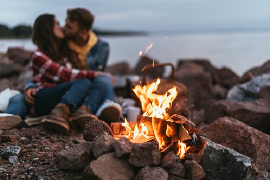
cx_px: 135
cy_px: 90
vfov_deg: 27.0
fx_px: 375
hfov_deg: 39.6
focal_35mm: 50
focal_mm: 50
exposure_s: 1/160
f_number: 1.8
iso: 400
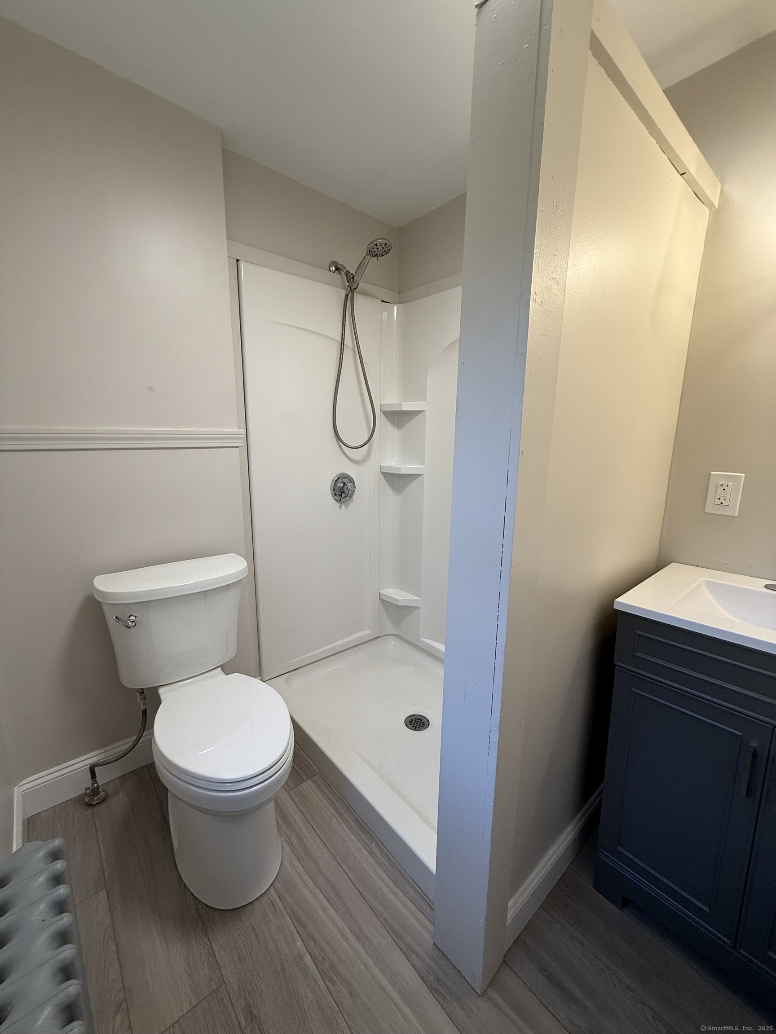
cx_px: 388
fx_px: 418
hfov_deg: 85.7
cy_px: 517
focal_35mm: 14
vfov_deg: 102.1
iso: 125
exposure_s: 1/120
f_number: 2.2
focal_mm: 2.22
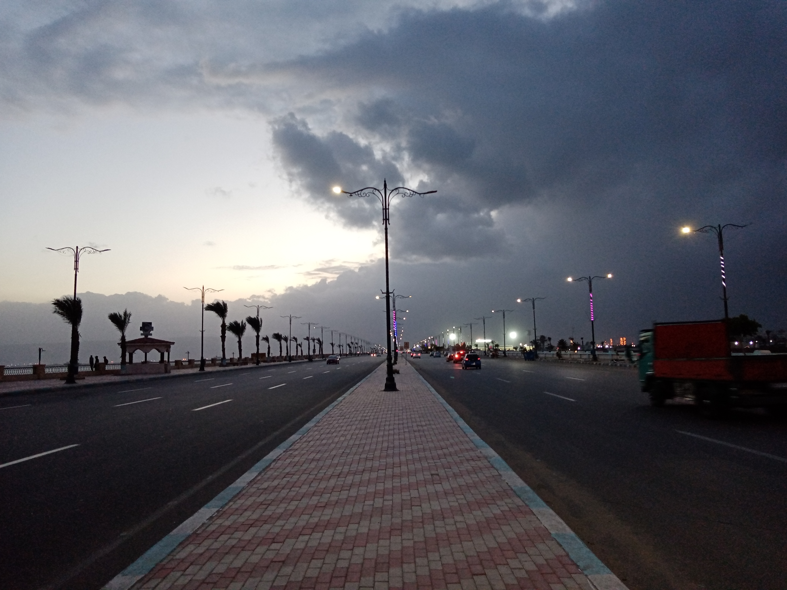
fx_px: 591
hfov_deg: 67.3
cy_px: 295
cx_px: 394
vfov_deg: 53.1
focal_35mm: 26
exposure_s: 1/33.3
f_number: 1.8
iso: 276
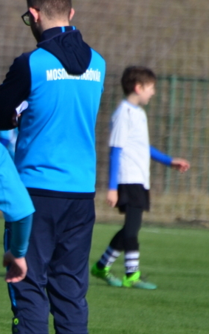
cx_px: -232
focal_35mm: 1214
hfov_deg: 1.1
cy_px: 291
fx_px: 11050
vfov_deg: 1.7
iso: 140
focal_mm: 300
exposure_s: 1/800
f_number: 5.6
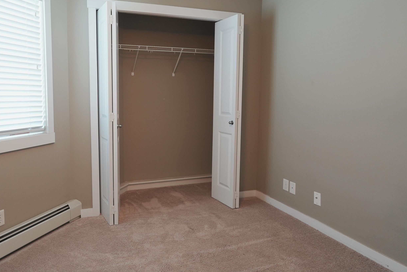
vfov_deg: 51.2
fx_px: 283
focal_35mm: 25
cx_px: 160
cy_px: 116
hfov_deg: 70.6
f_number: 4
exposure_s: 1/30
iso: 1000
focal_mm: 20
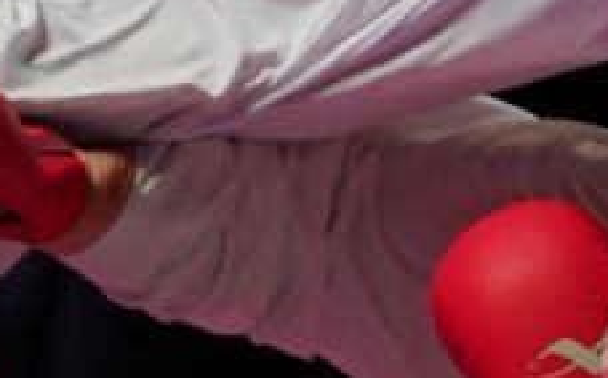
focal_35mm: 1185
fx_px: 19616
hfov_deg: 1.8
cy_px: 594
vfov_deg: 1.1
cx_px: -53
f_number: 2.8
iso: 1250
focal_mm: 147
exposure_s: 1/1000
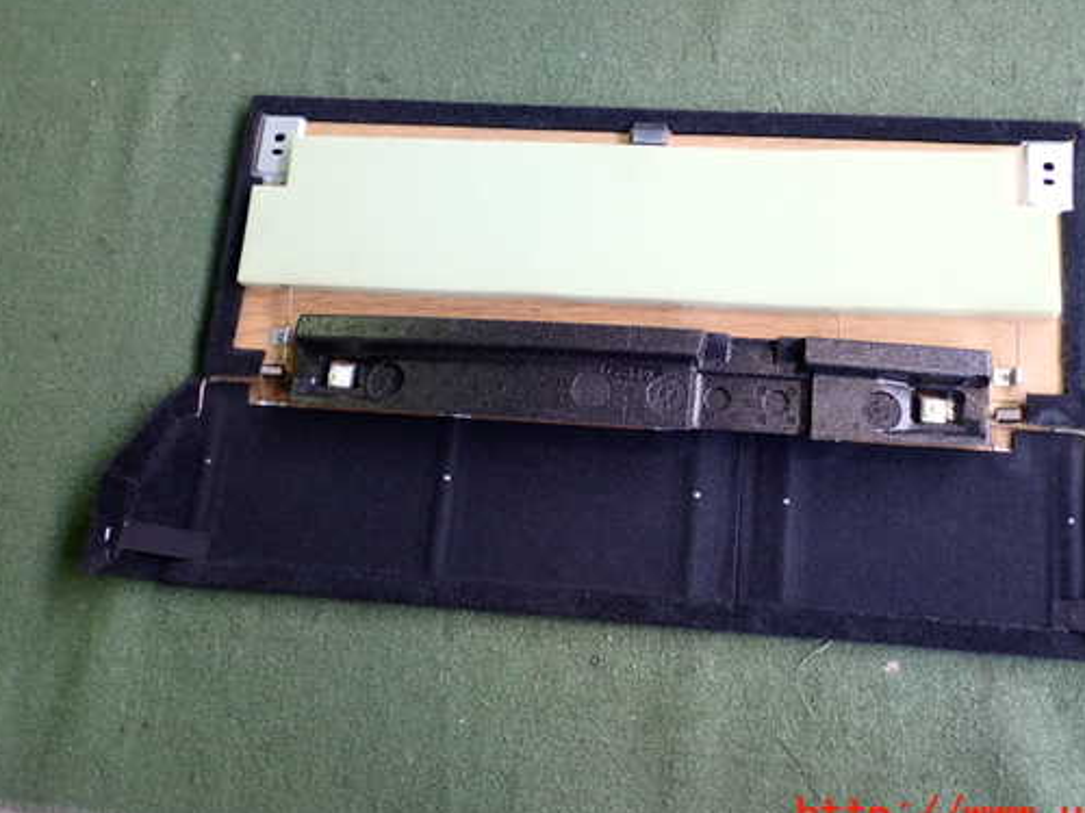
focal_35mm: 36
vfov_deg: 39.6
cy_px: 358
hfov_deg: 51.1
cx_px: 636
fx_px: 1128
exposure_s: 1/50
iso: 200
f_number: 2.3
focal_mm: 5.4
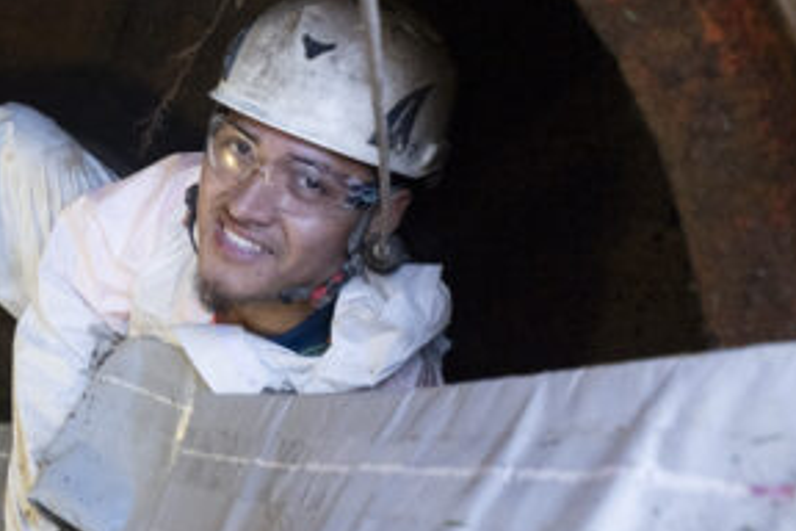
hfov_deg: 39.1
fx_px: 1061
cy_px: 254
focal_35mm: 48
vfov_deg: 28.1
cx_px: 127
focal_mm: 12.3
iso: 800
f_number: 2.8
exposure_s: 1/125
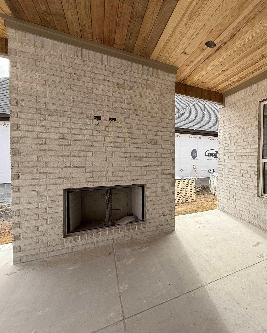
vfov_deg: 83.3
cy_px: 165
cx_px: 230
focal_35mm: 19
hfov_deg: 61.9
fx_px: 188
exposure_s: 1/664
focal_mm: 2.22
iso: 50
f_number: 2.2
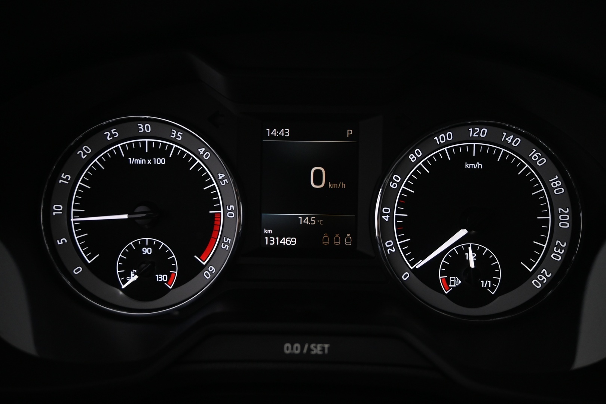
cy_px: 202
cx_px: 303
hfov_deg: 63.2
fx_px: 492
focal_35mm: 29
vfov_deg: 44.6
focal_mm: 19.5
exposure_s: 1/25
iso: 1600
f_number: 3.8
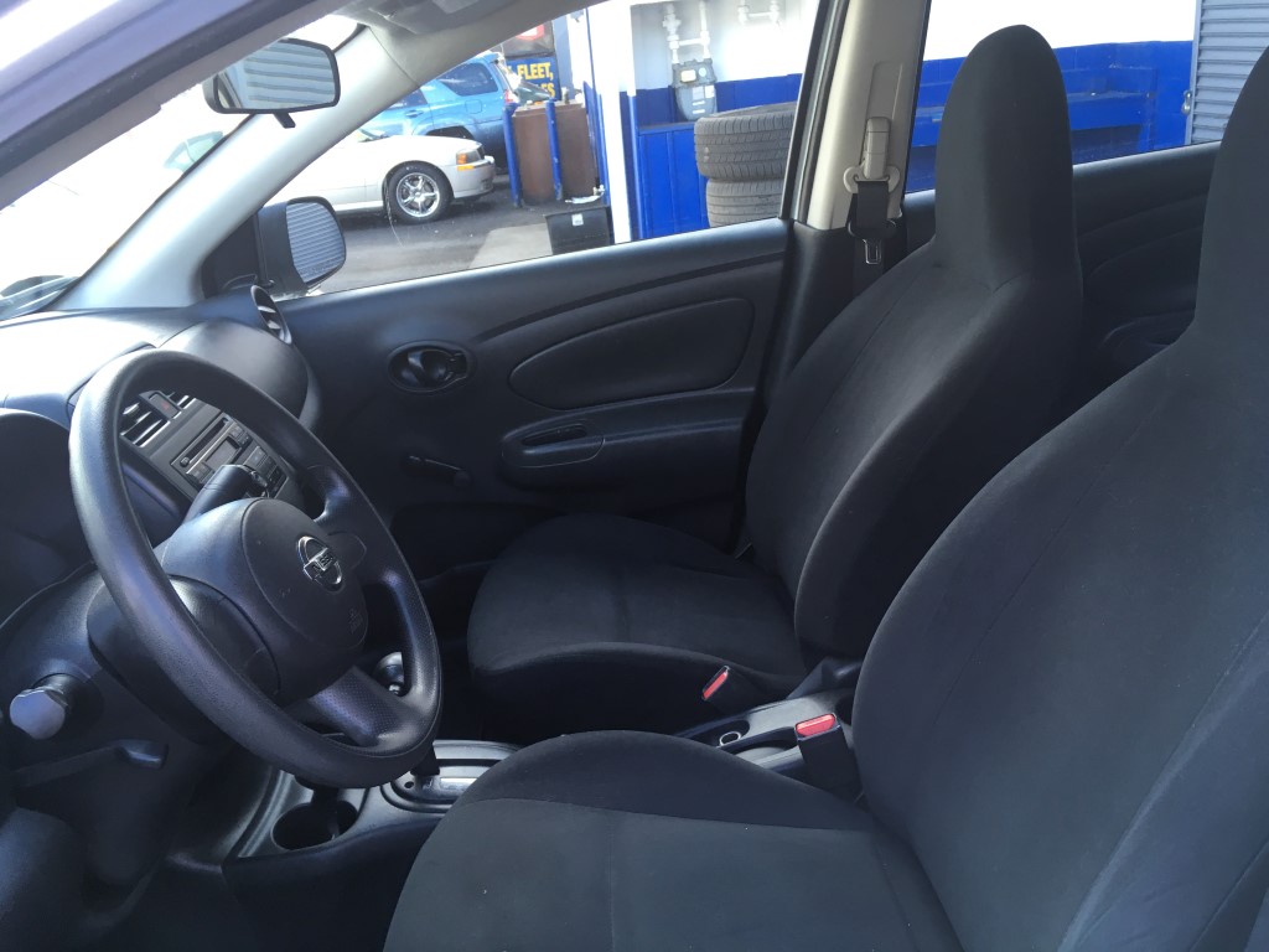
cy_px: 476
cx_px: 634
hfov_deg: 61.7
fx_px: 1063
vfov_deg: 48.2
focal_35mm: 29
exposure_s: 1/40
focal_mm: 4.15
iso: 25
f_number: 2.2
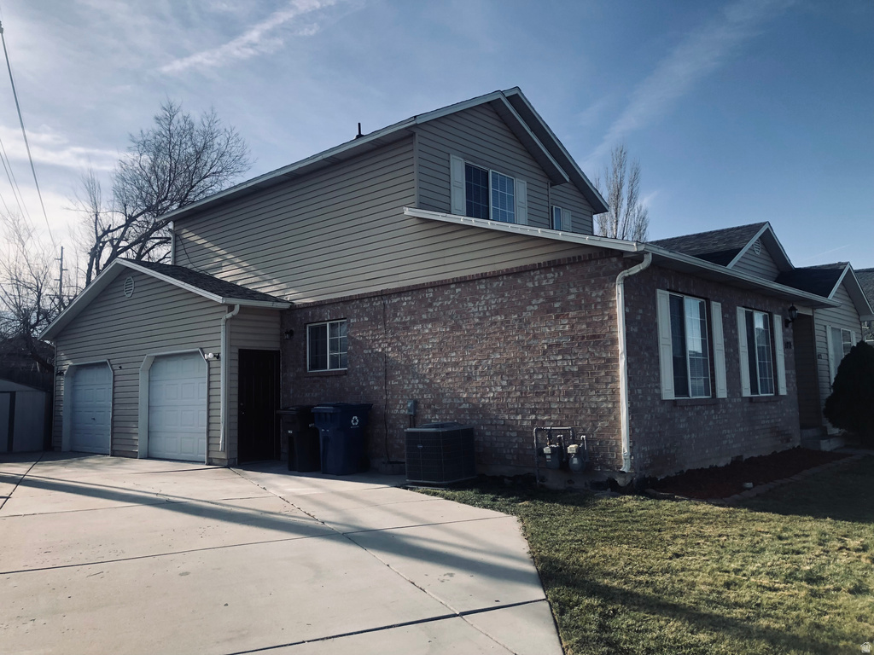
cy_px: 328
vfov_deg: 49.7
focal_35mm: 28
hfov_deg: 63.4
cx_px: 437
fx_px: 707
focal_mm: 3.99
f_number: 1.8
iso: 20
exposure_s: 1/1297
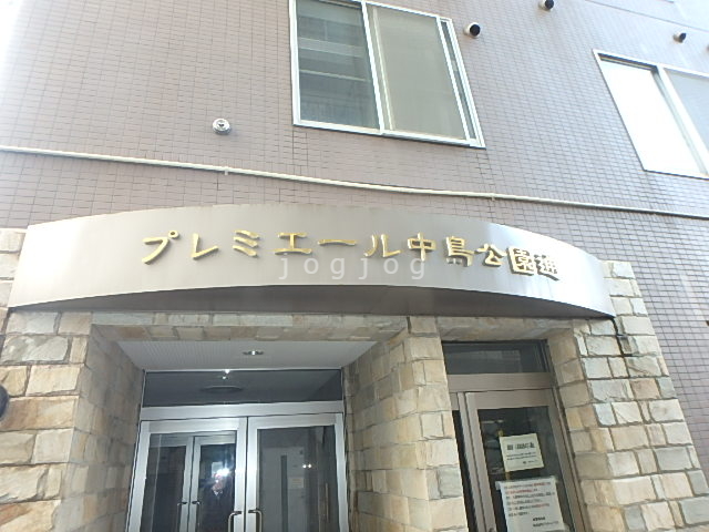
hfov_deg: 79.0
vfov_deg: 63.4
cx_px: 354
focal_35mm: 21
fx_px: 430
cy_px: 266
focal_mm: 3.7
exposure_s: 1/50
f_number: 3.5
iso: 200
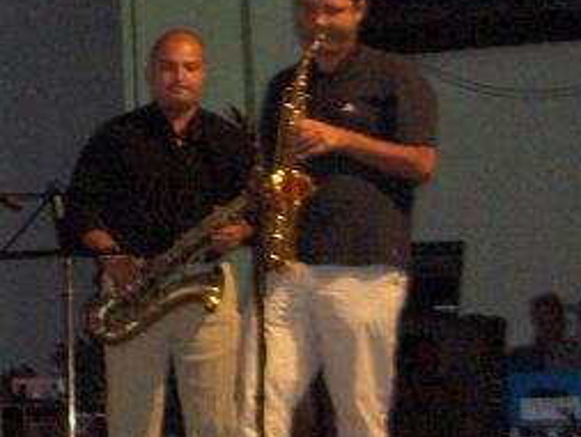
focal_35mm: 177
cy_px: 108
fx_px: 2972
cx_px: -331
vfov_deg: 8.4
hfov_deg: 10.7
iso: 200
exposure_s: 1/90
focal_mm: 9.19
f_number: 3.3
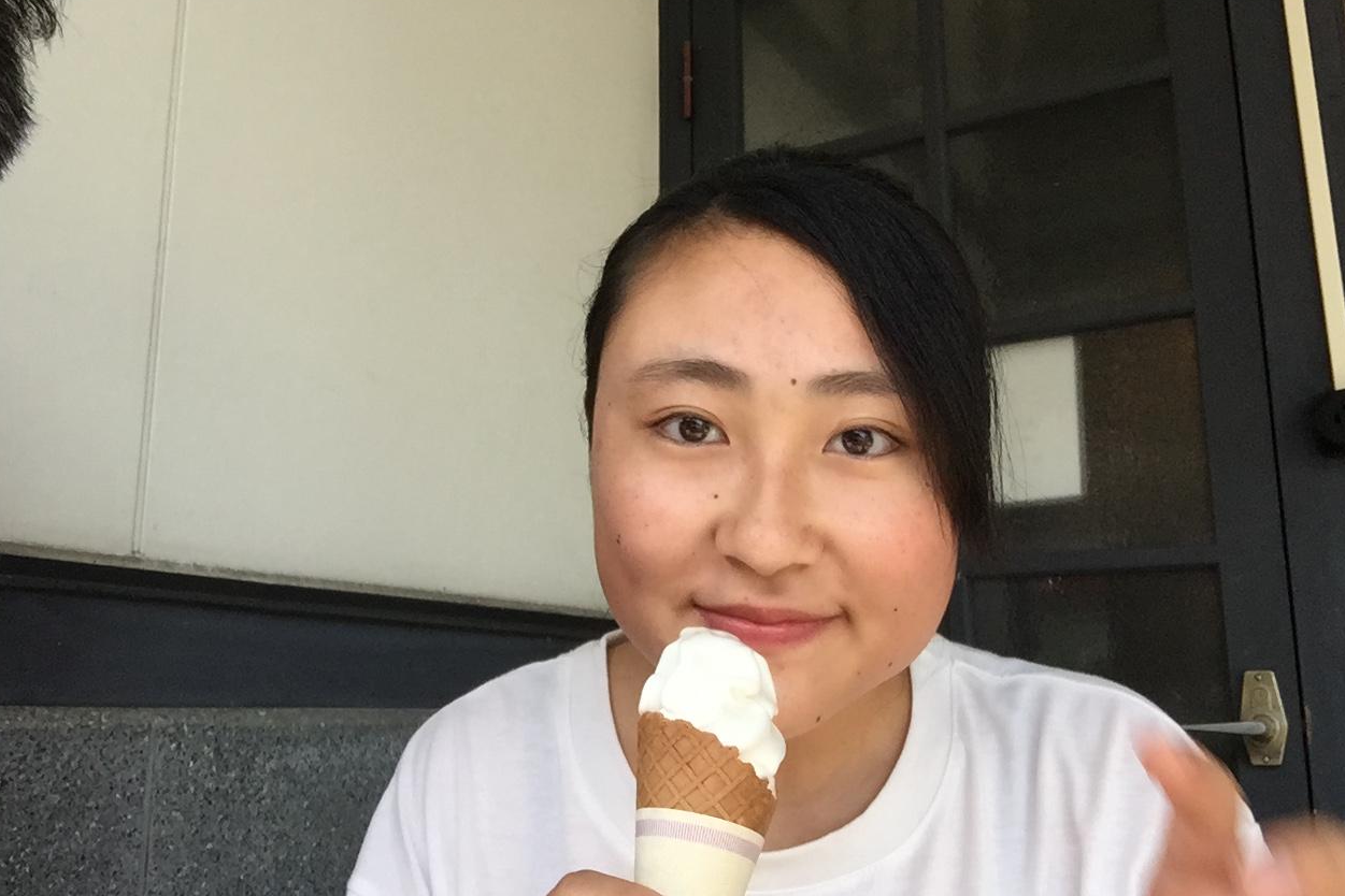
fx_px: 1233
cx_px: 660
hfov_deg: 57.2
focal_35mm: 33
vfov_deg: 40.0
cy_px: 449
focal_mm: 2.6
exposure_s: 1/193
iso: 32
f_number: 2.2
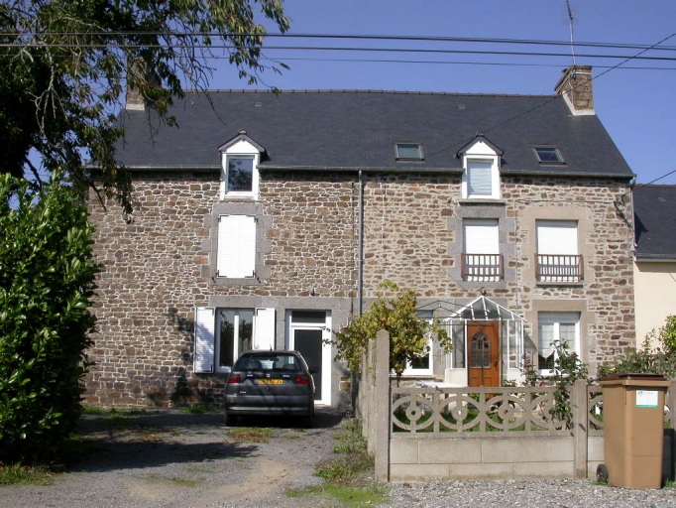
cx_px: 338
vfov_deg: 37.7
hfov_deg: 49.0
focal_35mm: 38
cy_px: 254
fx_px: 742
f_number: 7.5
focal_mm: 7.85
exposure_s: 1/440
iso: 100
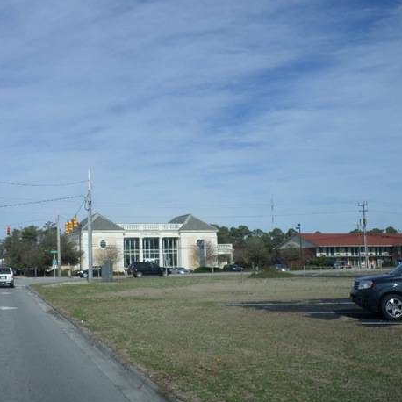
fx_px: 565
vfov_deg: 39.2
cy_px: 201
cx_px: 156
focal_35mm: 43
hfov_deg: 39.0
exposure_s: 1/1500
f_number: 3
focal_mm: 6.5
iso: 80
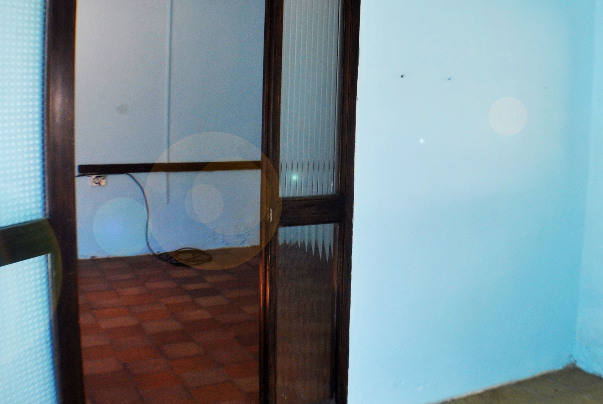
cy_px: 142
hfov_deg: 37.7
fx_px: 869
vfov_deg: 26.0
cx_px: 417
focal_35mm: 52
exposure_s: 1/100
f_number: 5
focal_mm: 21
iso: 200
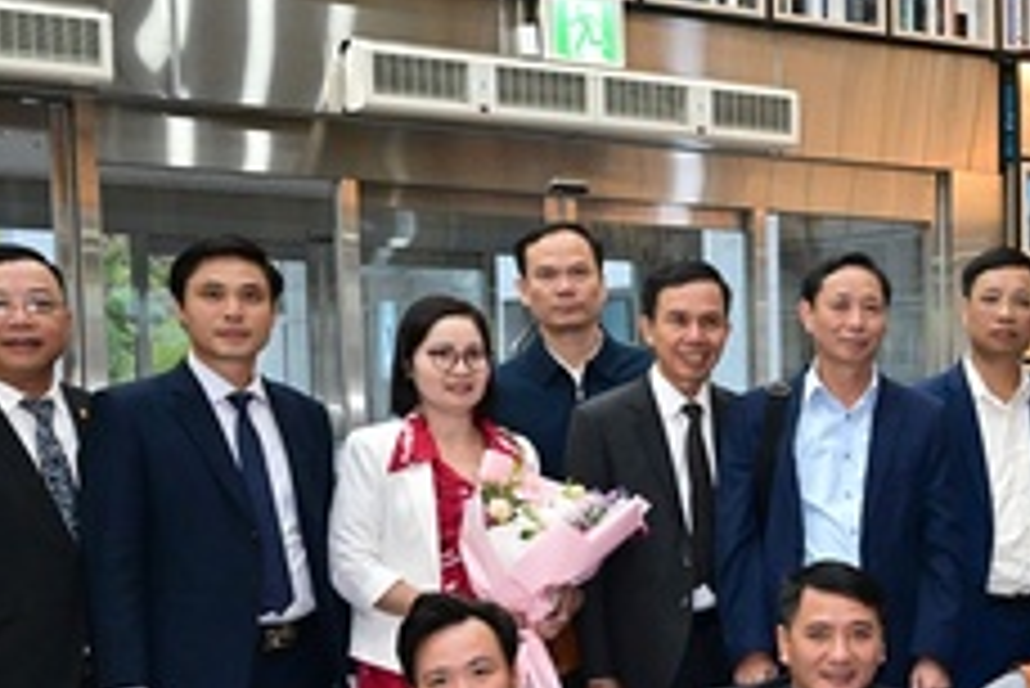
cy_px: 648
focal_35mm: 67
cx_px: 1185
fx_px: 1918
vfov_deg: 19.9
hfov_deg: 27.1
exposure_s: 1/160
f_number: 5
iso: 2500
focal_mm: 24
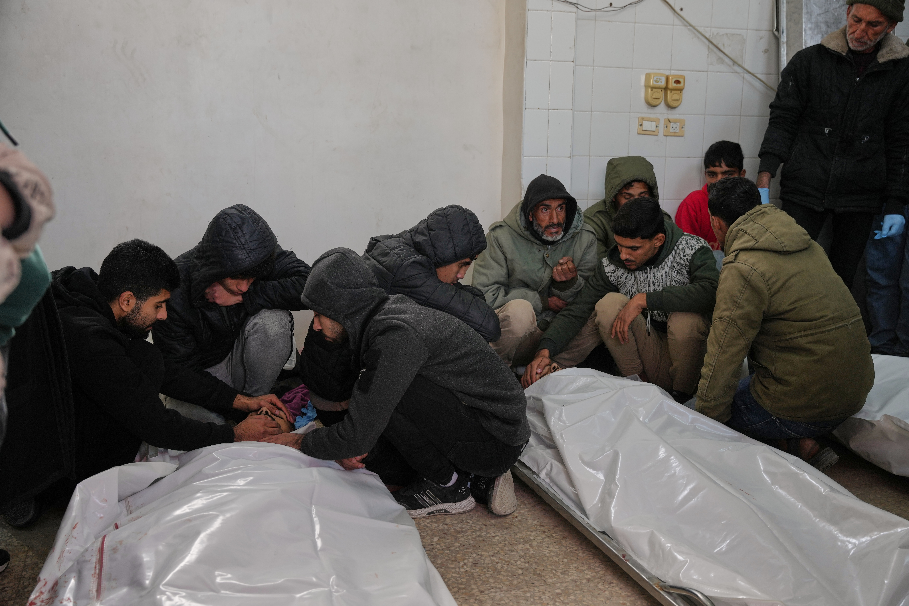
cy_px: 303
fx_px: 934
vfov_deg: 35.9
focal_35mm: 37
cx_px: 454
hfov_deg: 51.9
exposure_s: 1/100
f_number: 4
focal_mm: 37
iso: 400
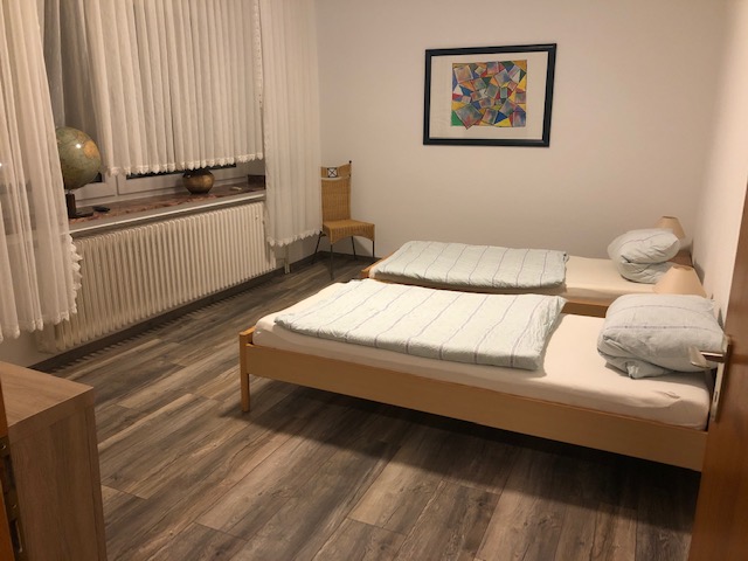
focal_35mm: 28
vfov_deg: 49.7
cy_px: 280
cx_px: 374
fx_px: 605
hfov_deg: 63.4
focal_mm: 3.99
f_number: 1.8
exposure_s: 1/8
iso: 80
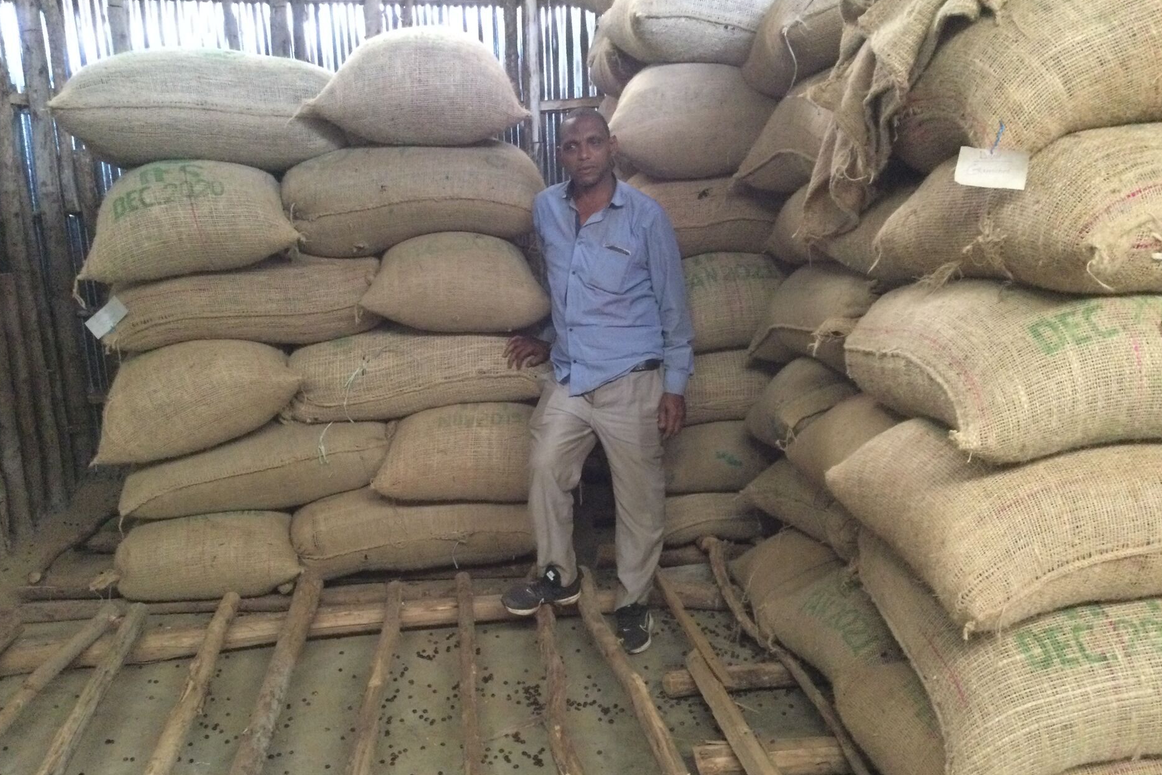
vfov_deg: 39.9
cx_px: 586
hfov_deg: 57.2
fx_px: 1065
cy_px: 419
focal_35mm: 33
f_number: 2.4
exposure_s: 1/17
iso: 640
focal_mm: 3.3
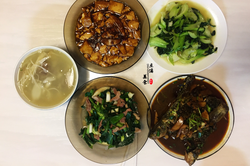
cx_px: 126
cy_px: 71
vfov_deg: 42.2
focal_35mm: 31
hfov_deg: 60.3
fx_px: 215
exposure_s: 1/33
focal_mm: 4.15
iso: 200
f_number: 2.2
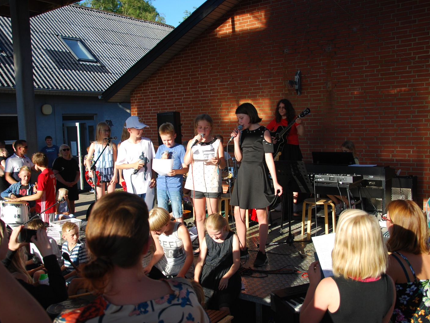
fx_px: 429
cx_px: 217
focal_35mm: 35
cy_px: 164
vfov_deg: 41.2
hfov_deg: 53.2
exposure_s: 1/640
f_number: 3.8
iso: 200
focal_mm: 21
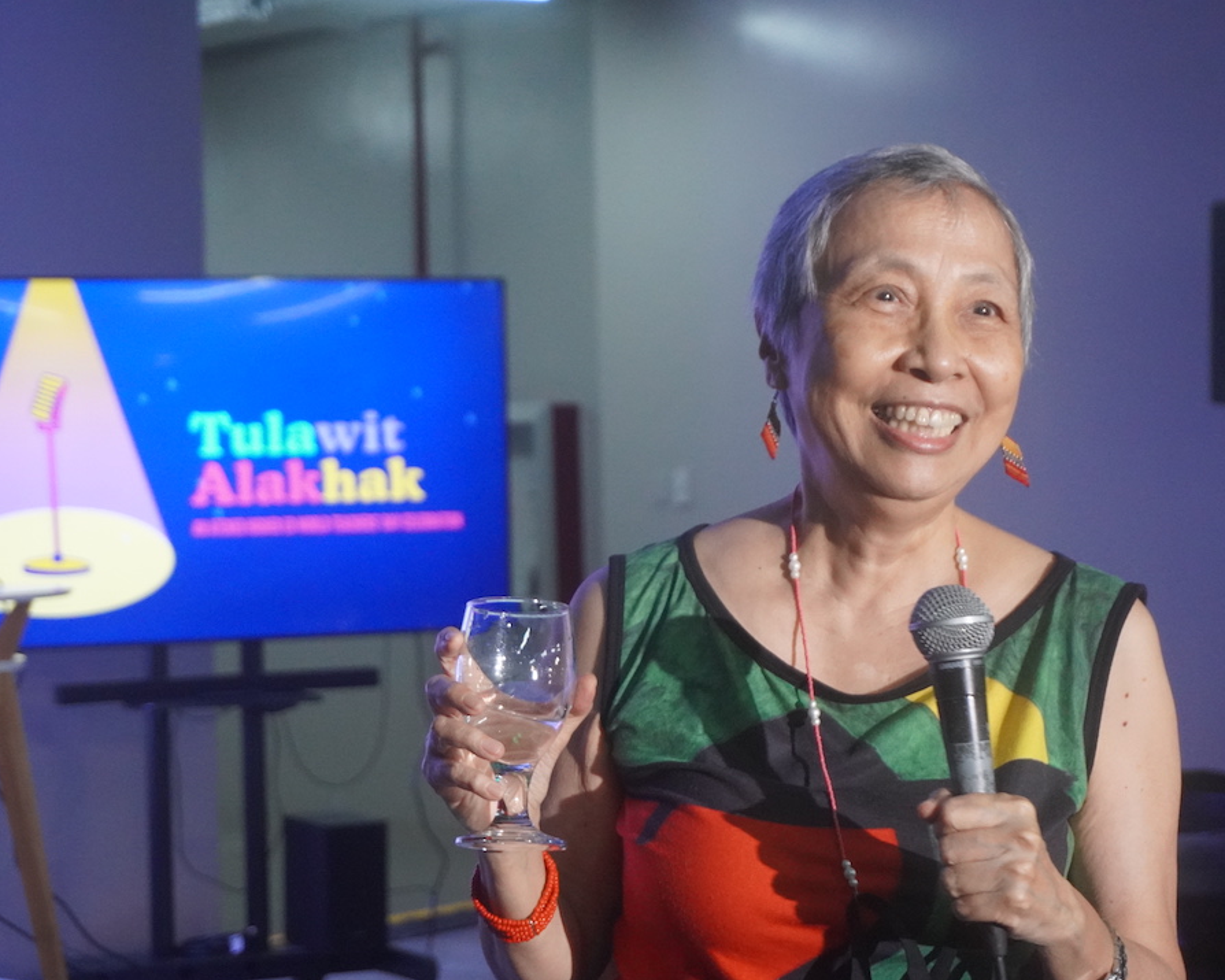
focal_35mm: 85
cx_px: 608
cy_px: 491
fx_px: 3081
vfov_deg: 18.1
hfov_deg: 22.5
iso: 4000
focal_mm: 50
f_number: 5.6
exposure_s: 1/160
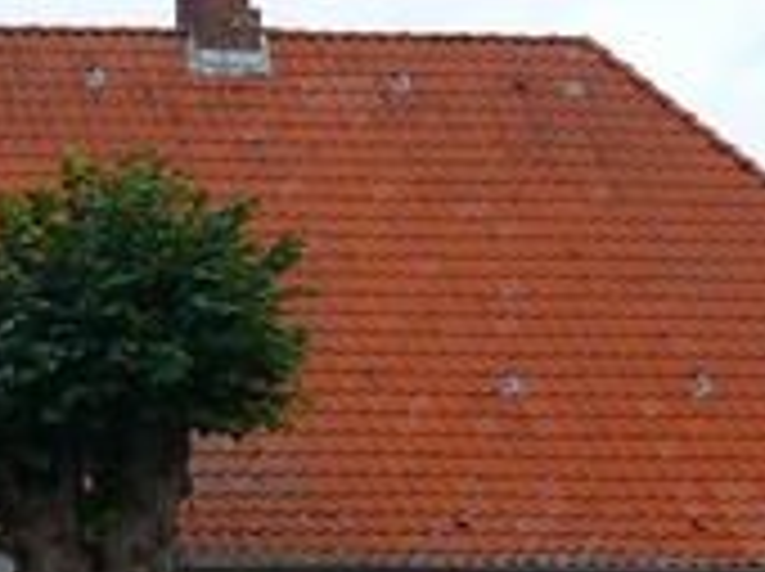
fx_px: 3707
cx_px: -423
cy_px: 613
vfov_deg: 8.7
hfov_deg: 11.3
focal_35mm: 168
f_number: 4
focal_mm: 8
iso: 100
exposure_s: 1/125
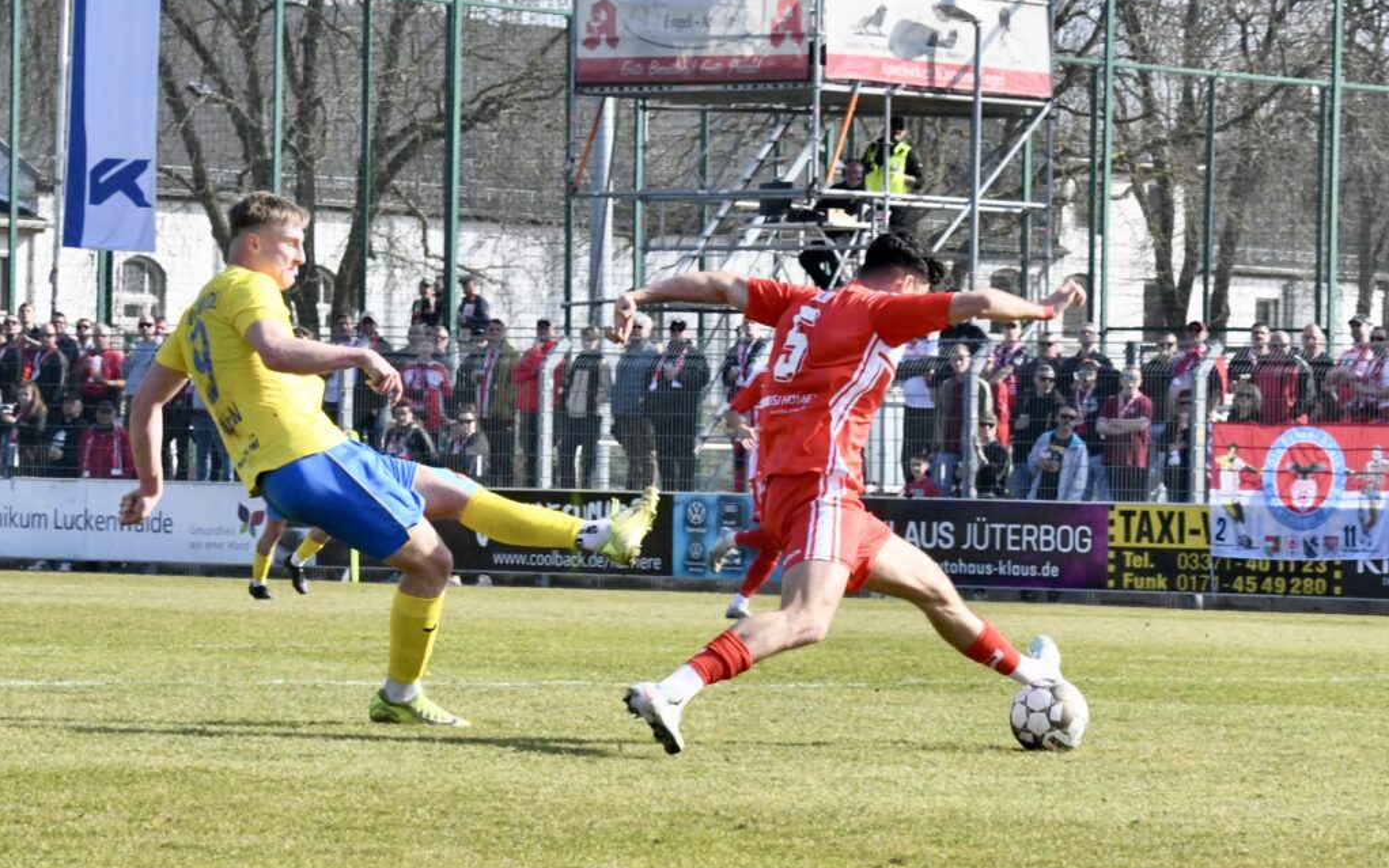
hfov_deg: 14.6
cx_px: 694
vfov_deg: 9.2
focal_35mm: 143
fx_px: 5414
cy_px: 453
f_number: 20
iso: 8000
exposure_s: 1/1600
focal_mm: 140
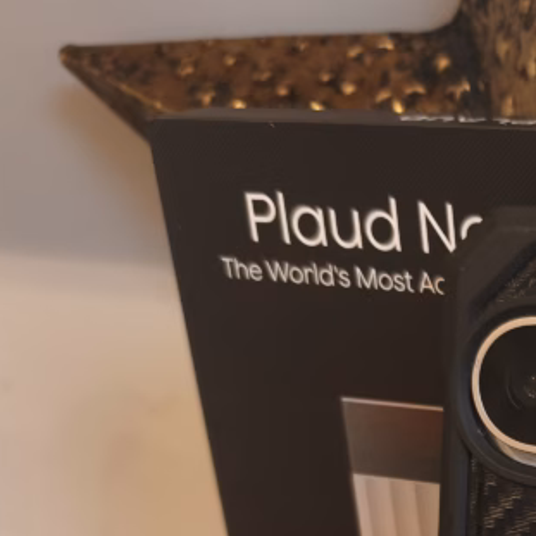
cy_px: 660
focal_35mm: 67
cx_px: 732
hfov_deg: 22.5
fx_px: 1174
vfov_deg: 23.3
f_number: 1.62
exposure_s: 1/50
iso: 500
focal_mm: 6.45
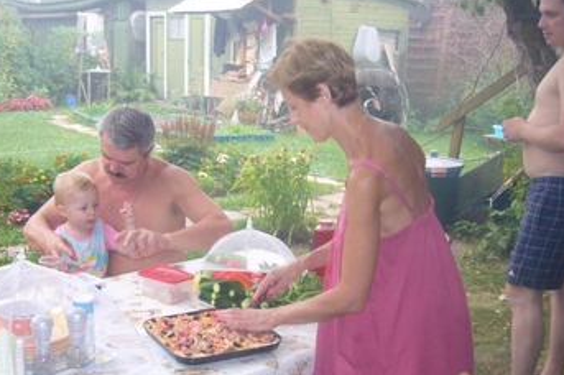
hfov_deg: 47.3
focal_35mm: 41
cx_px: 321
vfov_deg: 32.5
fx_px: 642
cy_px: 219
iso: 125
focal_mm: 4.9
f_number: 2.9
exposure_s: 1/30
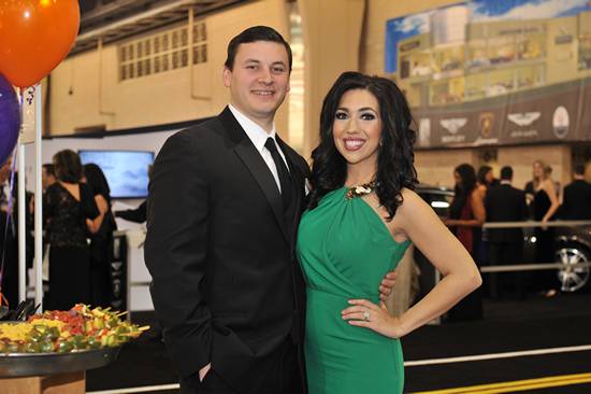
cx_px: 296
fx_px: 1148
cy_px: 197
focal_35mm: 70
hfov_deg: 28.9
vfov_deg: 19.4
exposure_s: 1/100
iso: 1250
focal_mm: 70
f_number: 5.6
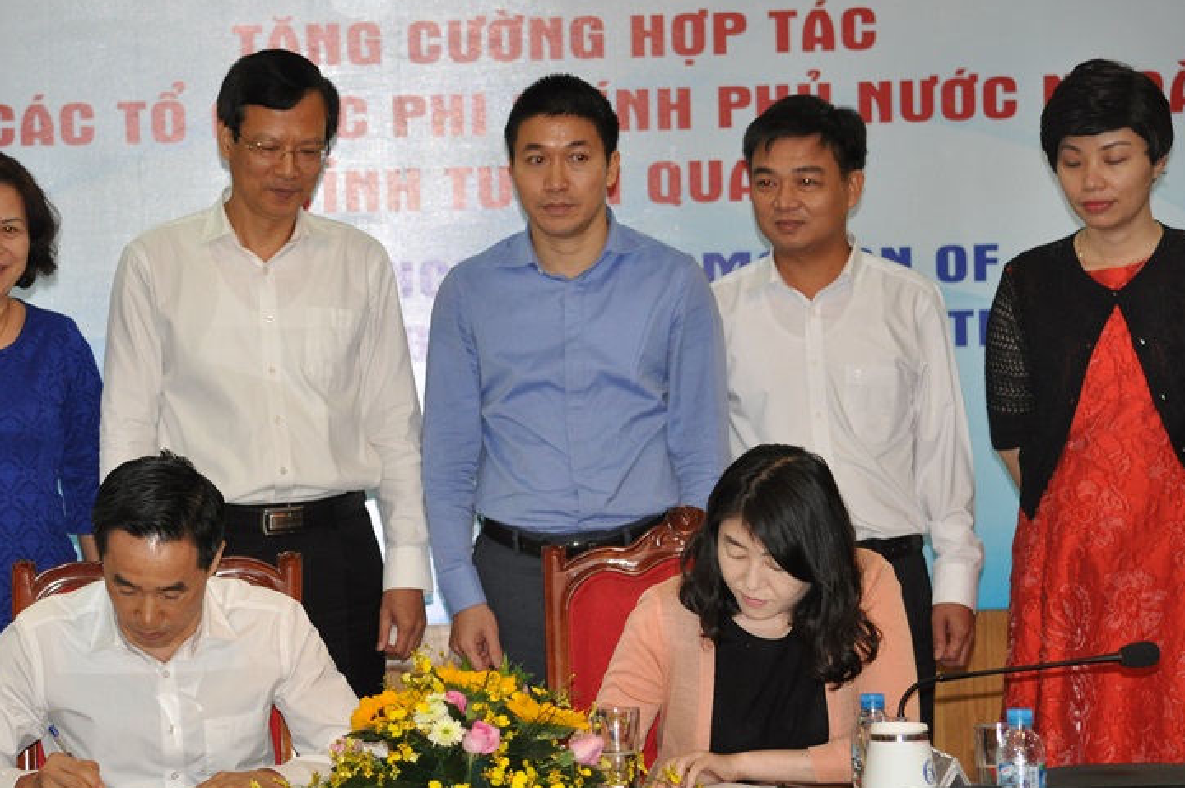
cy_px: 466
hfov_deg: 11.2
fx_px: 6052
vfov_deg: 7.5
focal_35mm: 184
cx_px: 407
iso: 800
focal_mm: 92
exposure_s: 1/60
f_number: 4.5
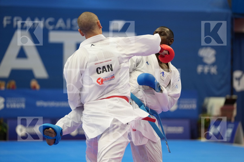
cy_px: 81
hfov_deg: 13.9
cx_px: 122
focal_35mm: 148
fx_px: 1003
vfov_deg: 9.3
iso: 2000
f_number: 2.8
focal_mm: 148
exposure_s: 1/1000
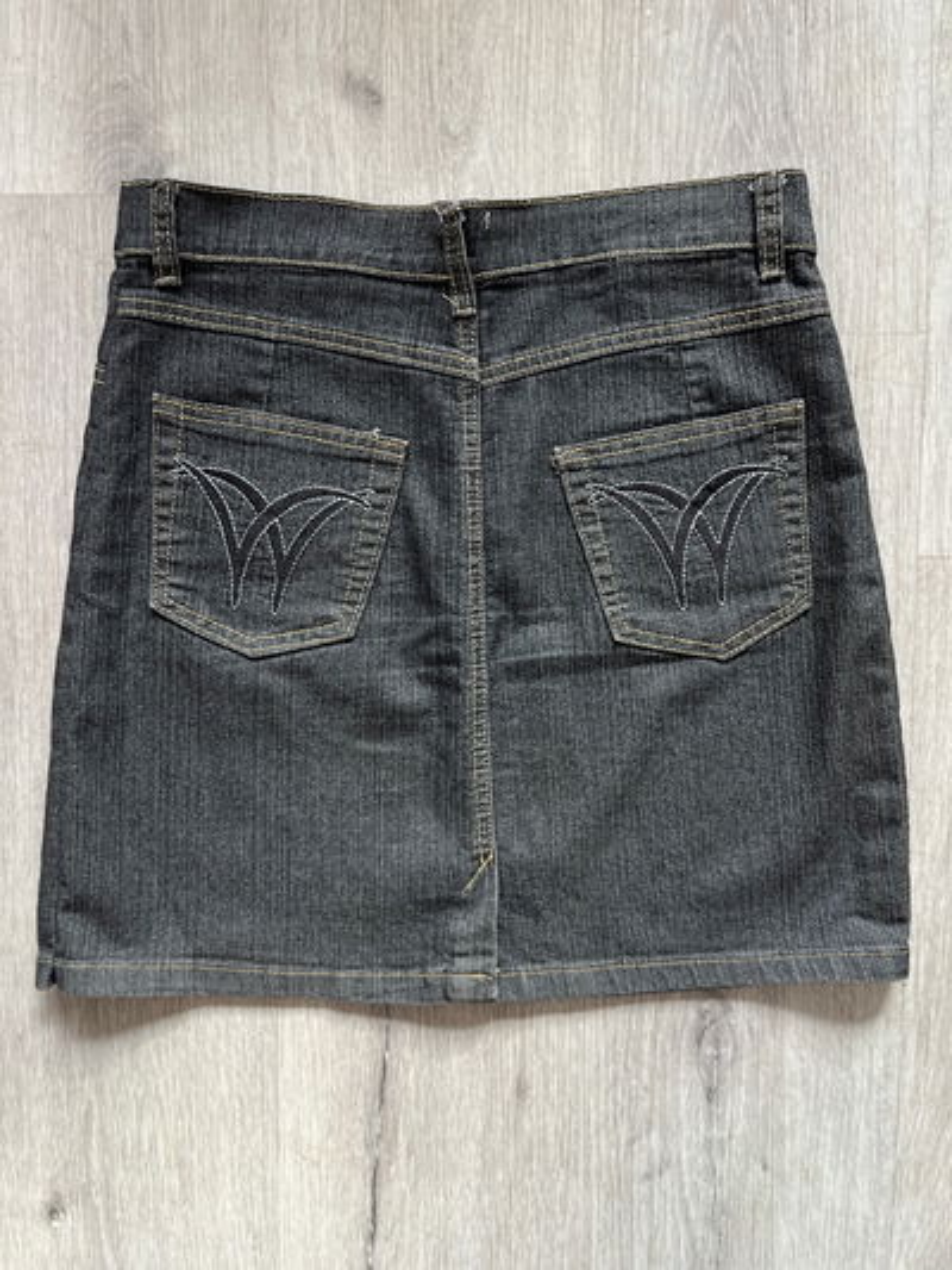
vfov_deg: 67.3
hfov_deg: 53.1
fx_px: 953
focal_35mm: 26
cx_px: 476
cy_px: 635
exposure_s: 1/119
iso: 125
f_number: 1.6
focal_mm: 5.1
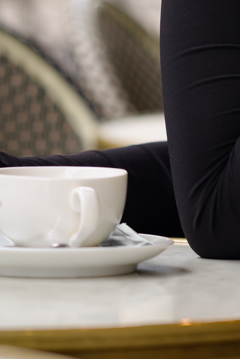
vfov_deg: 6.5
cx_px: 384
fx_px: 3160
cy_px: -26
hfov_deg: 4.3
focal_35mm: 316
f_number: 2
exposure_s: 1/200
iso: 100
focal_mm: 56
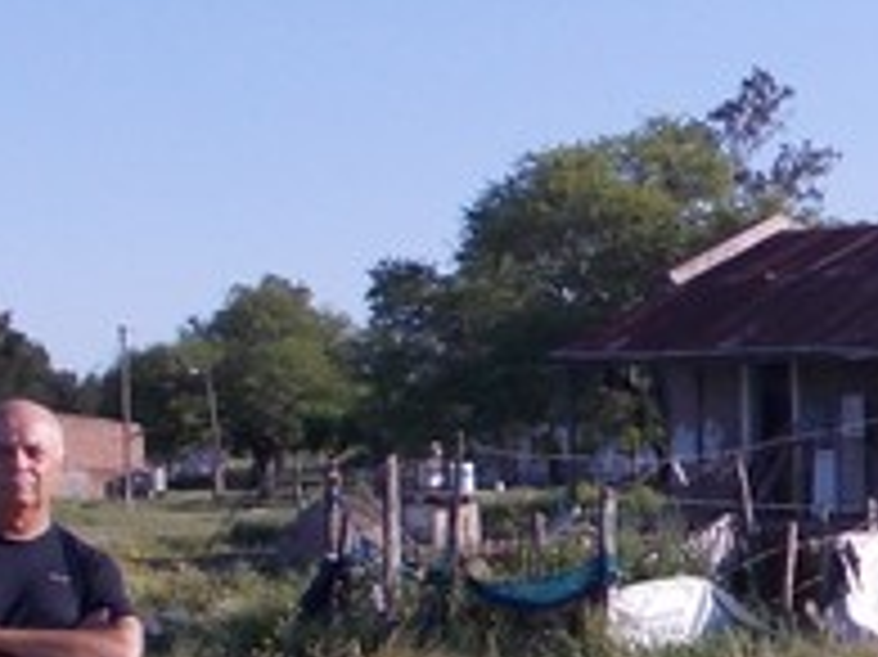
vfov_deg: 13.4
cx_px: 1103
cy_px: 554
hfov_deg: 17.0
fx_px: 2788
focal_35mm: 110
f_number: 5.4
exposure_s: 1/320
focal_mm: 4
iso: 80
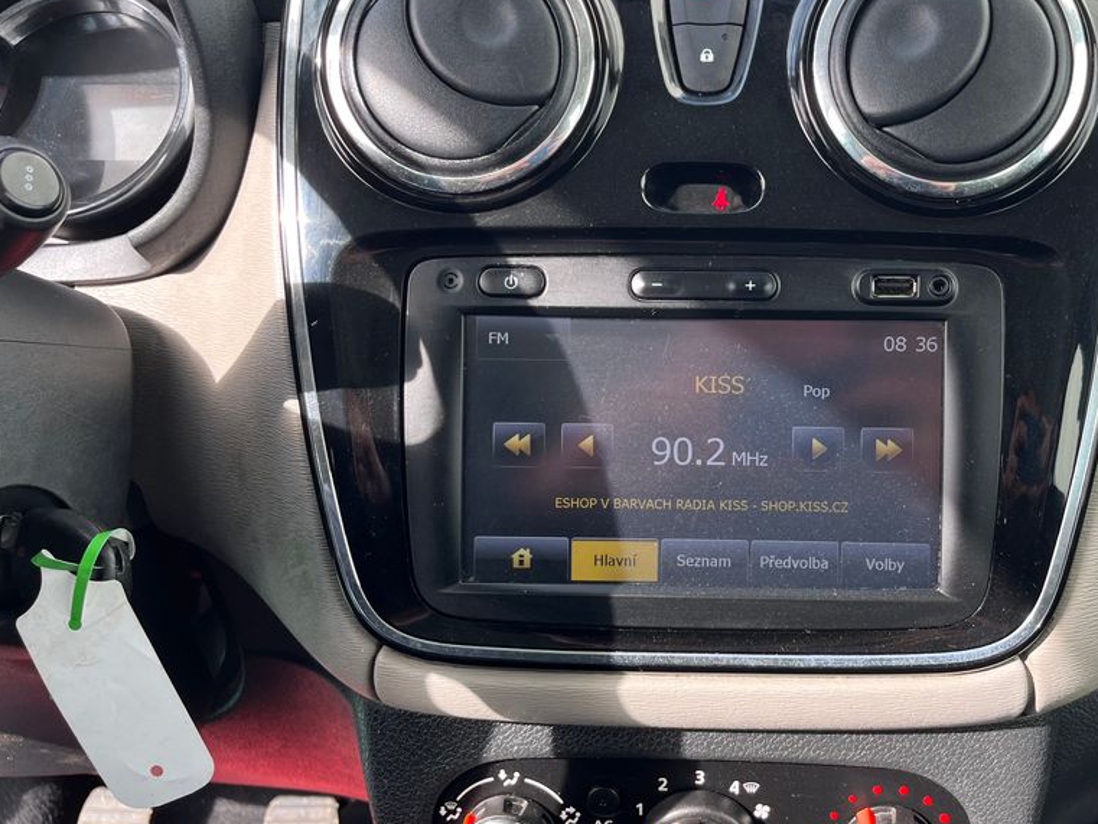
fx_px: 1110
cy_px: 401
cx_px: 733
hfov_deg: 51.6
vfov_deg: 40.7
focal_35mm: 35
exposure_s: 1/245
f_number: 1.6
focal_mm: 5.1
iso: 40
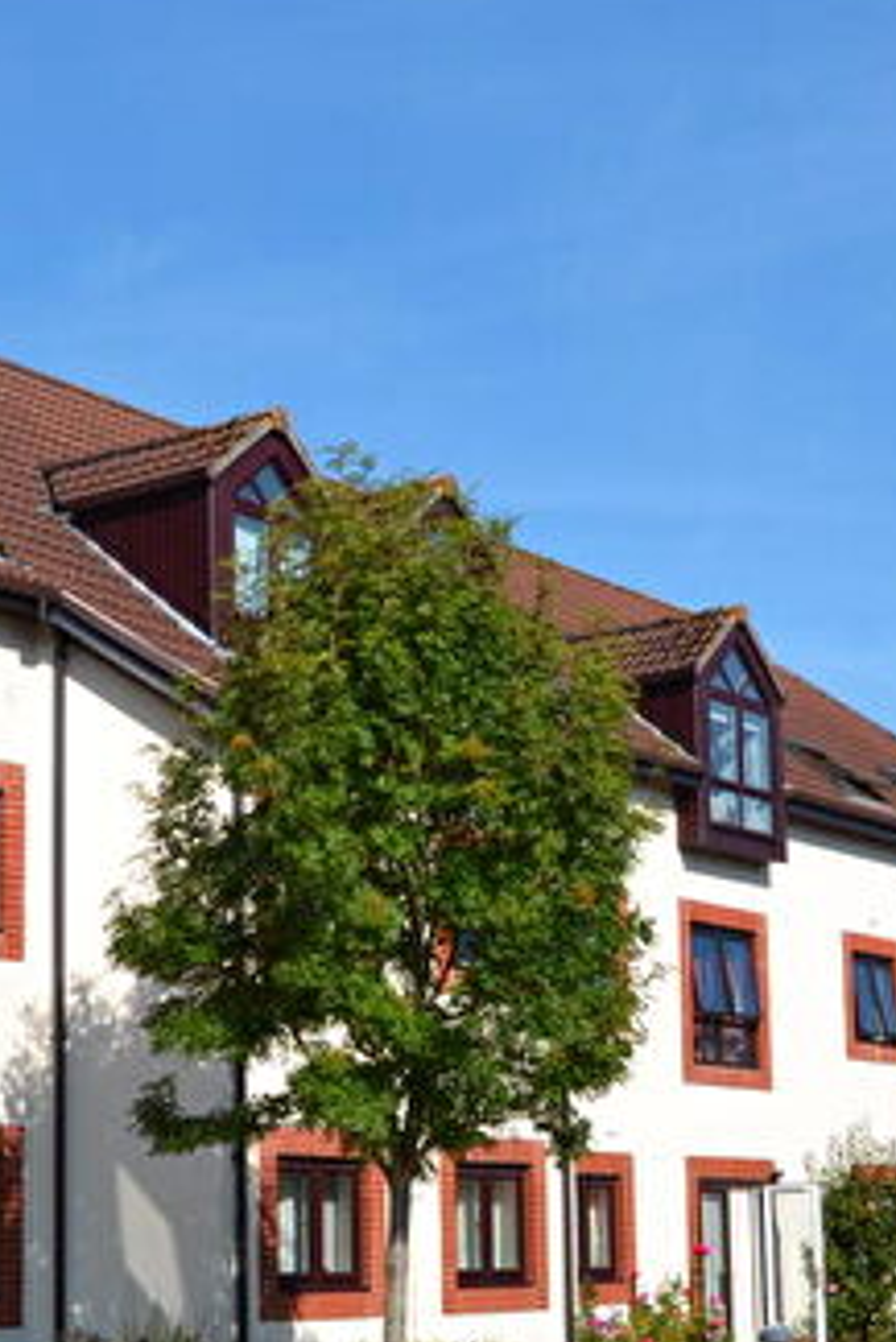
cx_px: 487
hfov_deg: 19.2
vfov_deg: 28.3
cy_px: 836
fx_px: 2648
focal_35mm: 71
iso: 100
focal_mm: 22
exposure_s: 1/320
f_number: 8
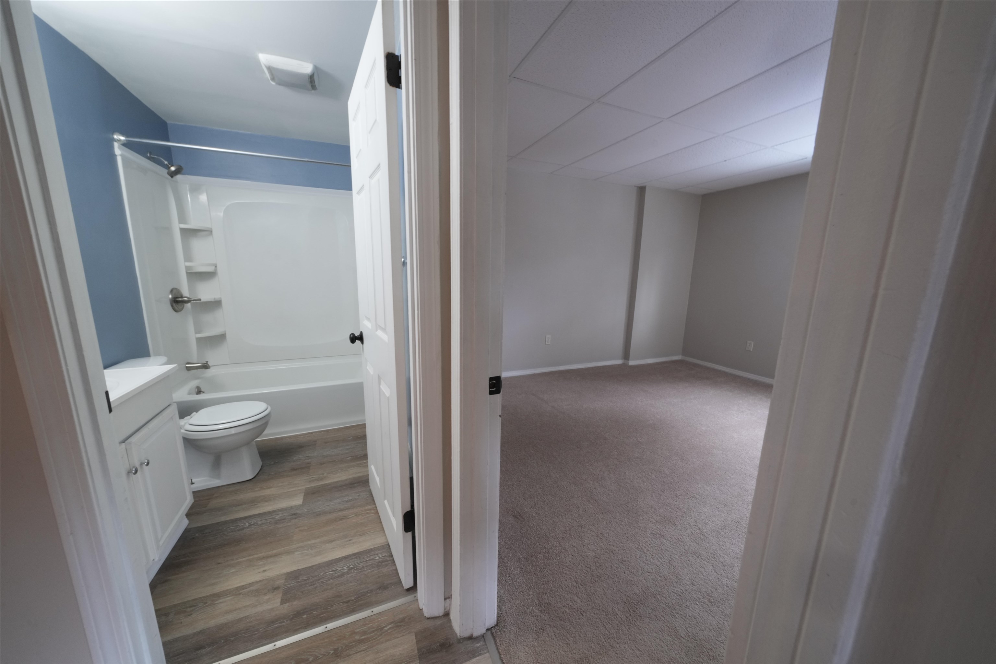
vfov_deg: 90.0
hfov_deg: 112.6
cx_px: 498
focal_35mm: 12
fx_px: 332
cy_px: 332
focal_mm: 12
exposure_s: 1/10
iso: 1000
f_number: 11
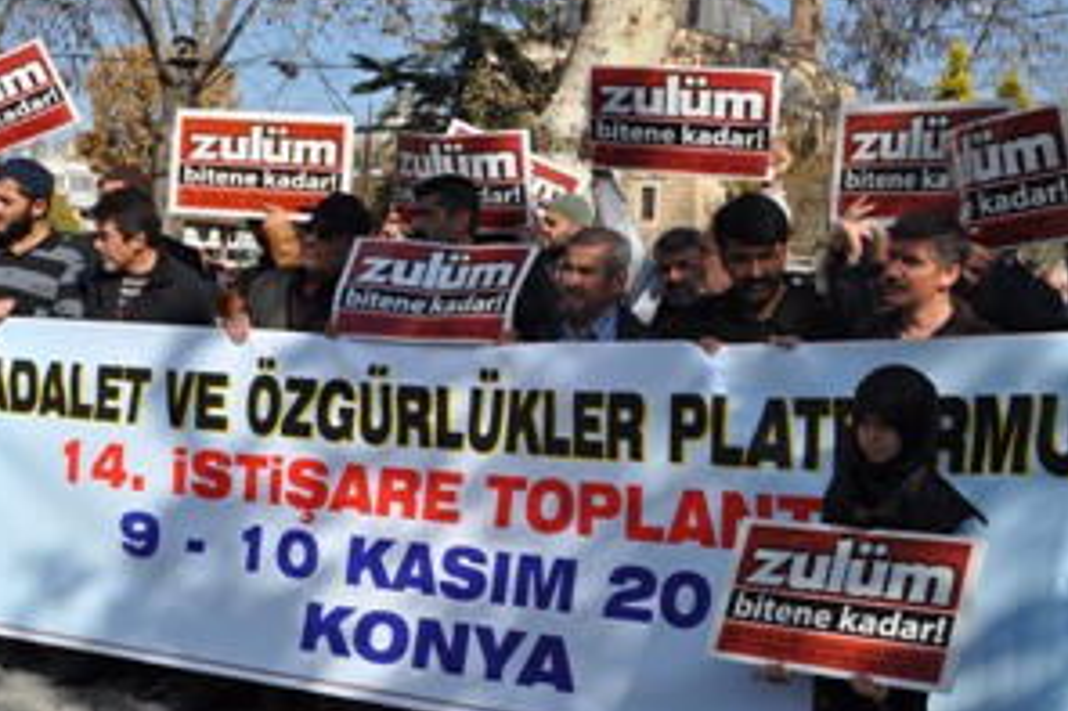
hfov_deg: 33.9
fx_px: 1749
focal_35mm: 59
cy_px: 393
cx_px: 556
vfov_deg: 23.0
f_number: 10
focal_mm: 26
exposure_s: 1/400
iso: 200
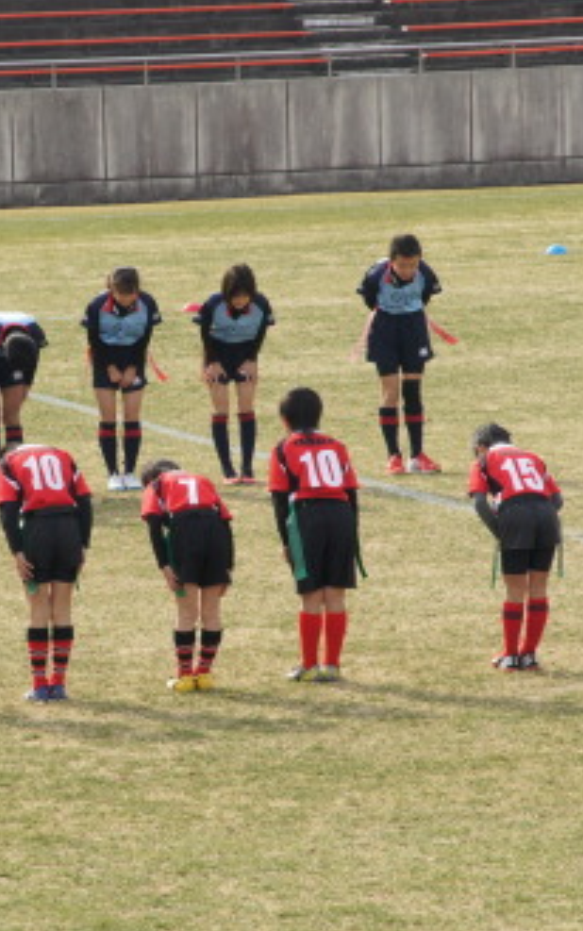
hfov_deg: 4.1
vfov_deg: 6.6
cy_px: 464
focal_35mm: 318
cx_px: 96
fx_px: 8068
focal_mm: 137
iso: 400
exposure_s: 1/160
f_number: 16
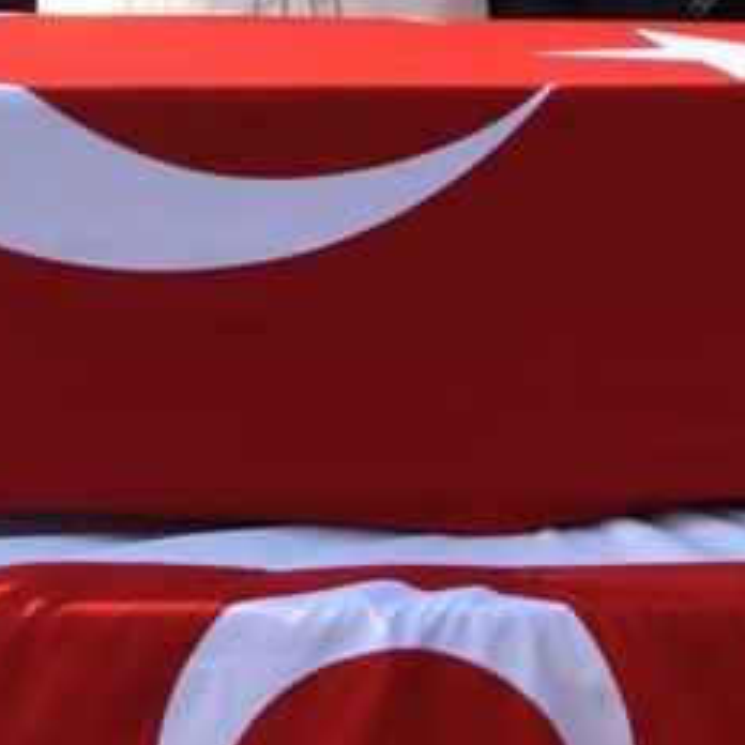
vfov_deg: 8.0
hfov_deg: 8.2
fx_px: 5211
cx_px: 369
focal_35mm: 214
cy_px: -342
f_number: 5.6
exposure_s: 1/125
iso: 100
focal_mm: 38
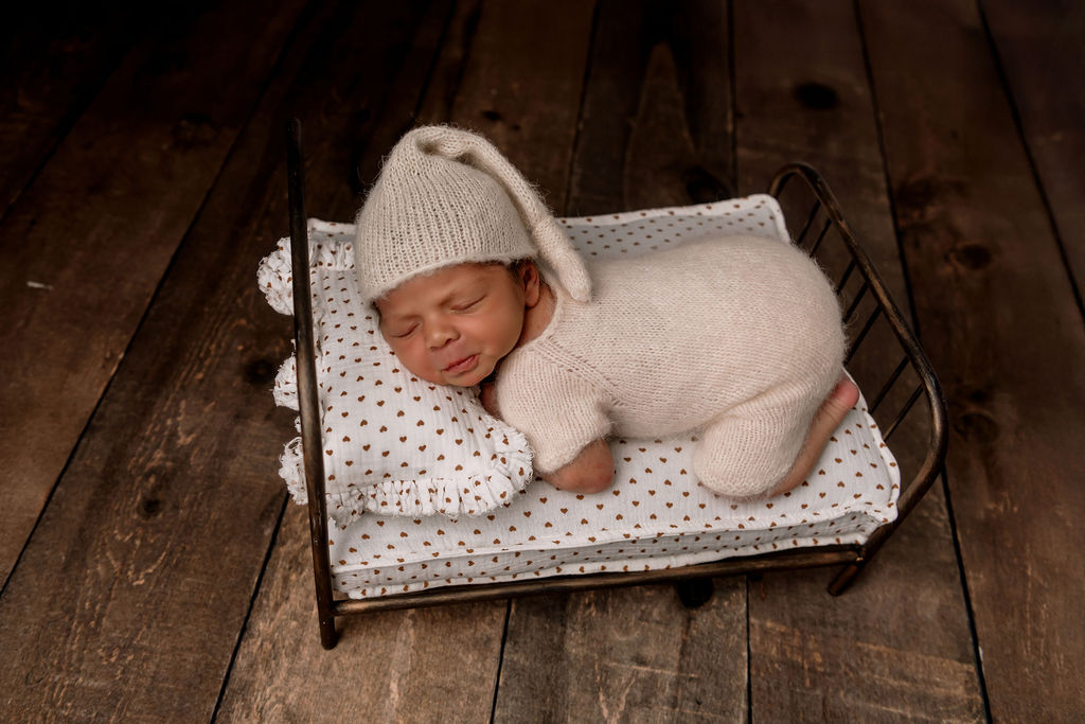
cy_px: 362
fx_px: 965
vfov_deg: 41.1
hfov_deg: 58.7
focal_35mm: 32
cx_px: 542
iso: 200
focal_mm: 32
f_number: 3.5
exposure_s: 1/200
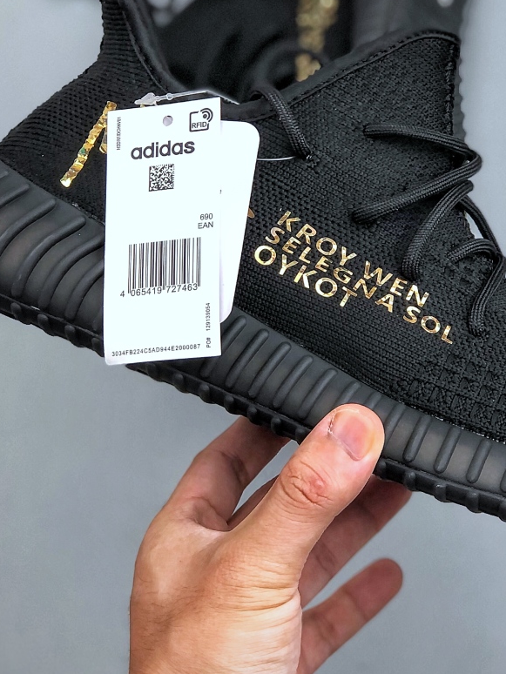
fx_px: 2065
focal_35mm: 106
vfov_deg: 18.5
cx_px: 311
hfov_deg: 14.0
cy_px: 239
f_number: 2.8
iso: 32
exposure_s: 1/50
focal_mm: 6.6
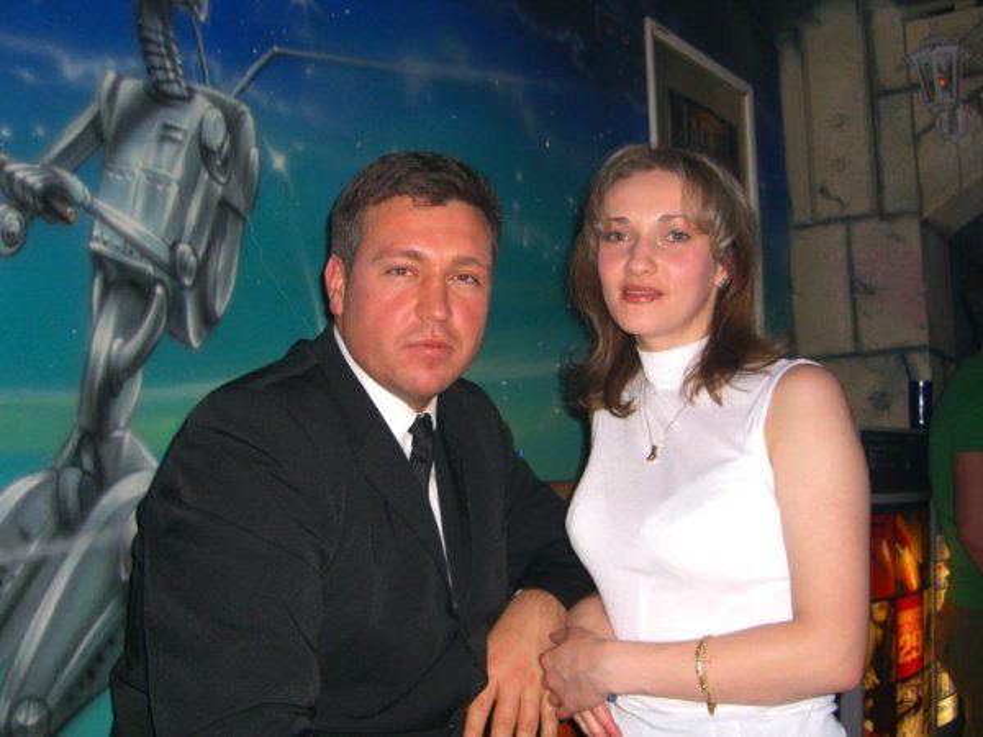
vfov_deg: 37.7
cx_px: 492
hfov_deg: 49.0
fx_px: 1079
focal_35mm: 38
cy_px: 368
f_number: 2.8
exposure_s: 1/60
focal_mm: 7.9
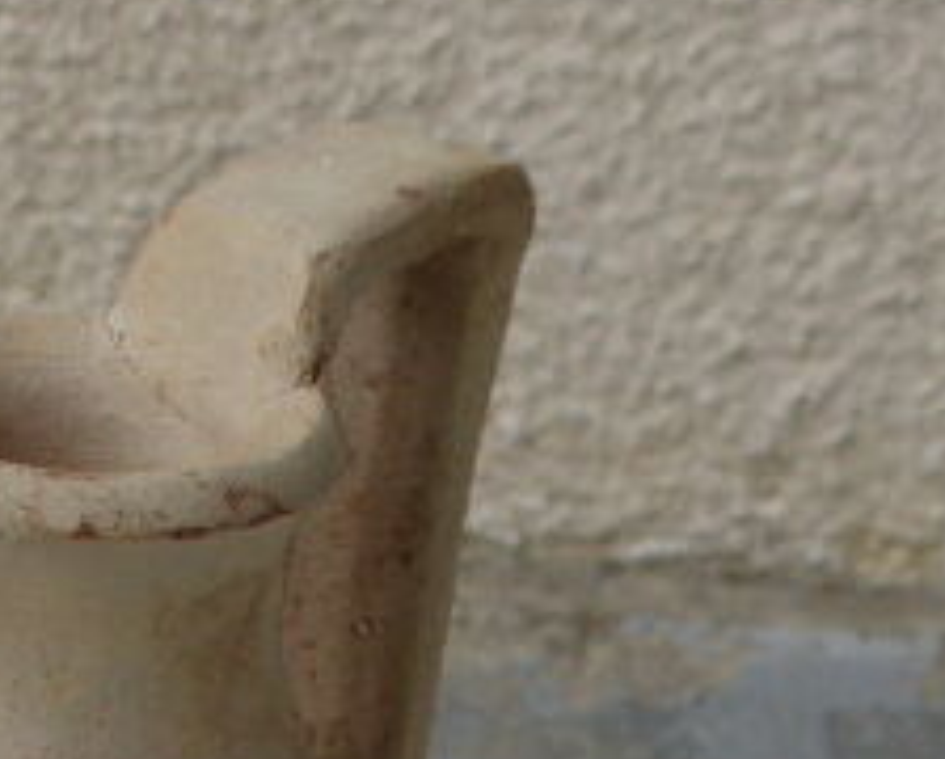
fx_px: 5379
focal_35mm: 192
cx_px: 46
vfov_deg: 7.9
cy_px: 1185
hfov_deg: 10.0
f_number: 4.9
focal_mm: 11.7
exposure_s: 1/250
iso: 125
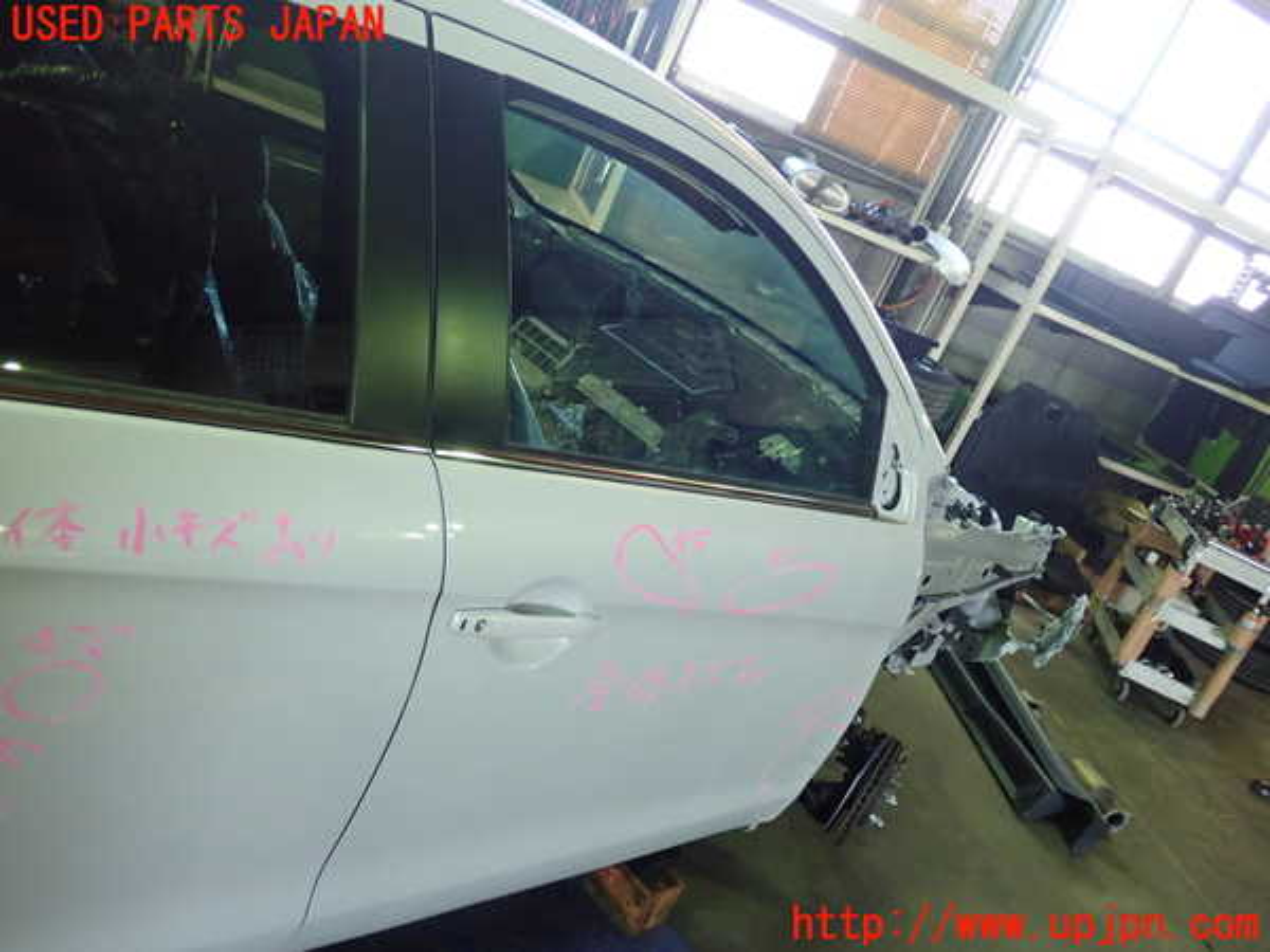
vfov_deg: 46.8
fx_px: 1101
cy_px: 476
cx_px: 635
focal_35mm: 30
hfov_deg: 60.0
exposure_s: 1/125
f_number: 2.3
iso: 640
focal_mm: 5.5
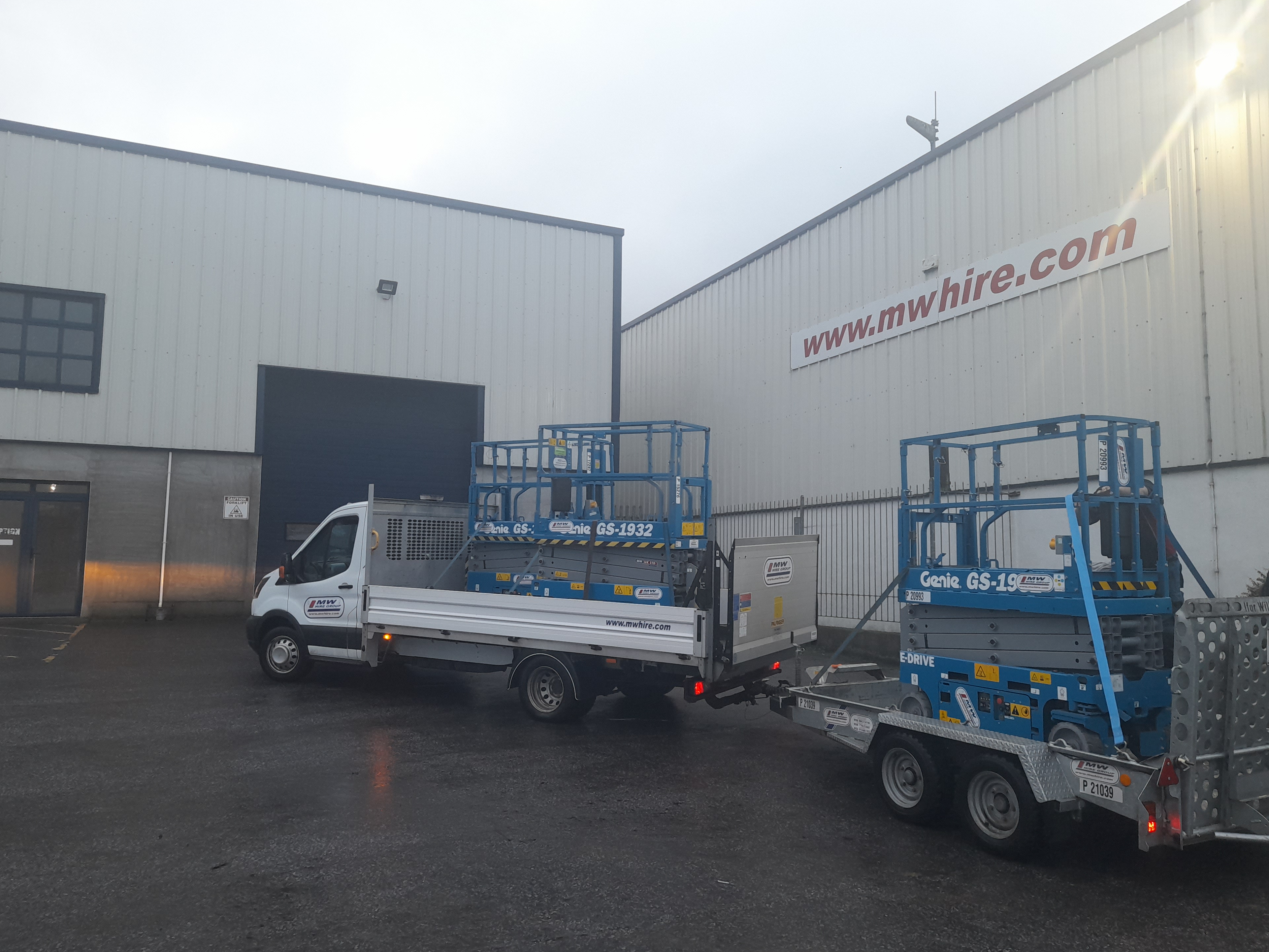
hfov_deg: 67.3
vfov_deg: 53.1
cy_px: 480
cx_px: 655
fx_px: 953
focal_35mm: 26
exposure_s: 1/50
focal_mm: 4.6
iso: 100
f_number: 2
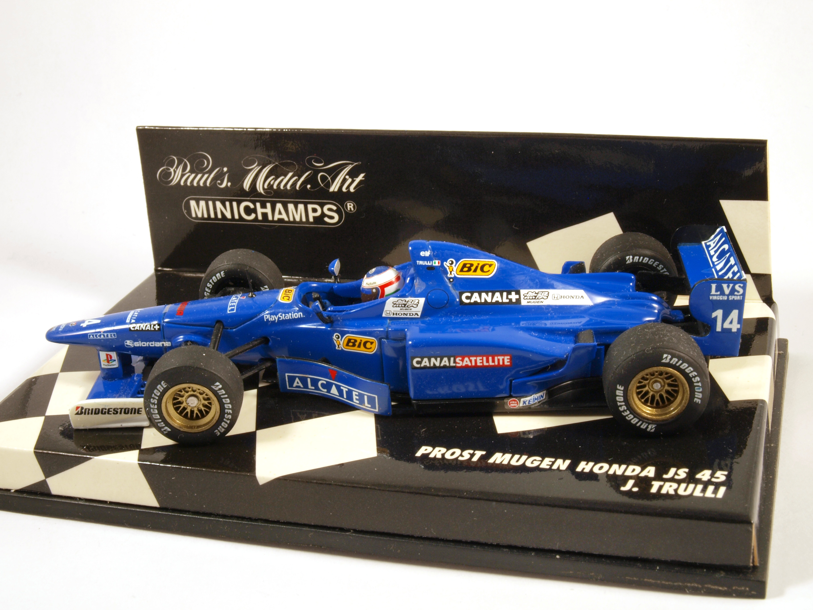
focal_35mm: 62
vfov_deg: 23.7
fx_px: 1456
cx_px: 406
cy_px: 305
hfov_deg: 31.2
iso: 200
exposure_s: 1/1.3
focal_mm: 31
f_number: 22
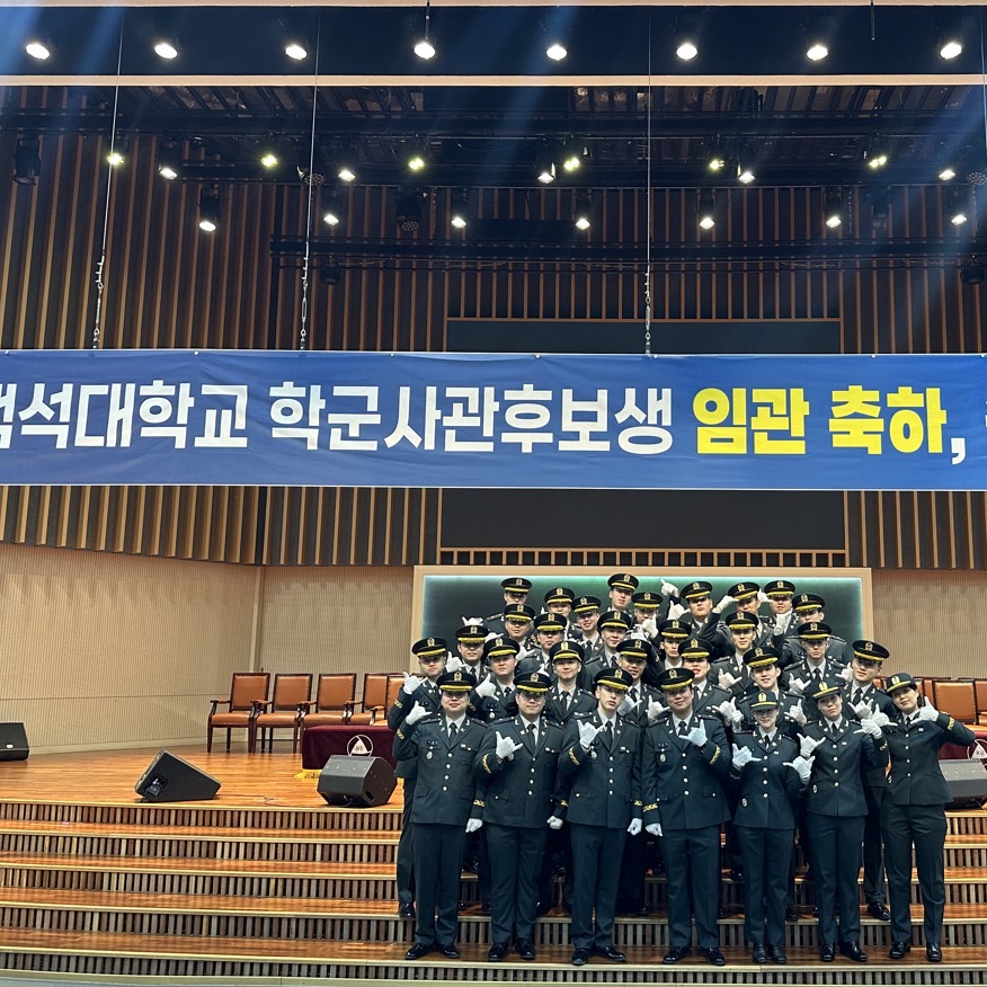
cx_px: 633
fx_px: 1000
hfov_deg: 51.8
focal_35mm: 31
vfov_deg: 52.5
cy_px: 504
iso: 200
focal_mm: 6.86
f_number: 1.78
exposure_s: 1/60
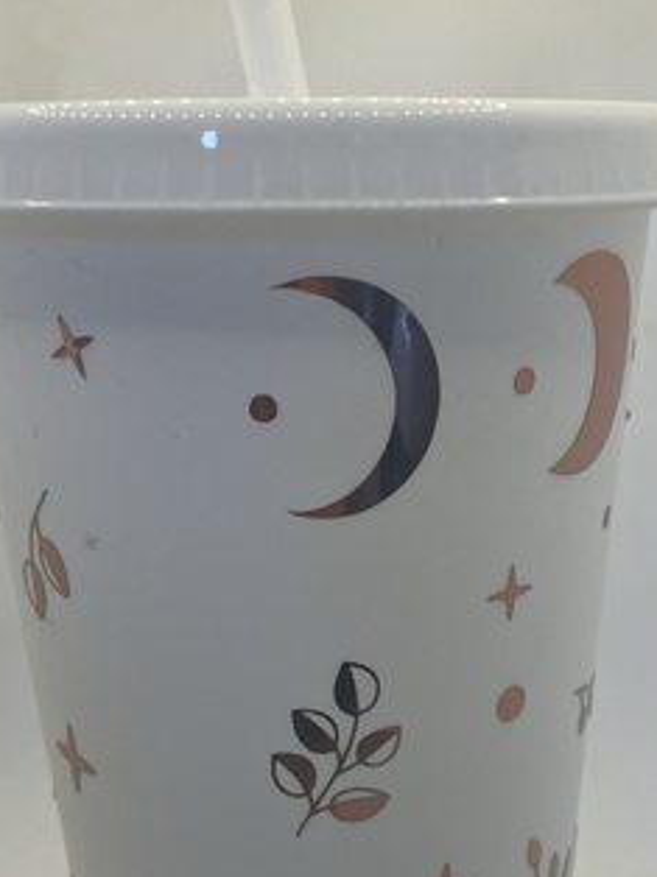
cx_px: 422
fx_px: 1343
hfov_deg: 27.4
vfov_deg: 35.7
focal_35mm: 53
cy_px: 617
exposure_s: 1/121
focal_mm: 4.2
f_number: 1.6
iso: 100
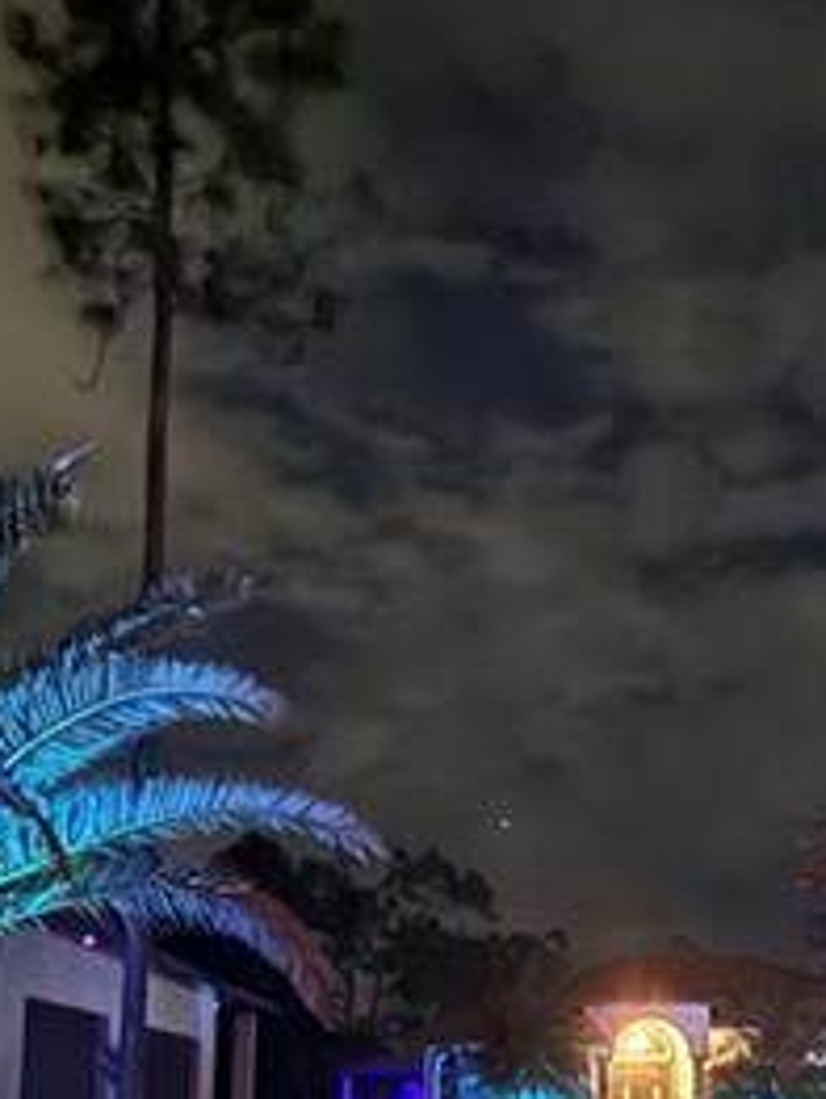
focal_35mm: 41
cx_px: 579
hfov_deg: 34.7
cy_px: 935
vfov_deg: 42.8
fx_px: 1302
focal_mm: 2.22
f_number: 2.2
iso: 4000
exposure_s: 1/2
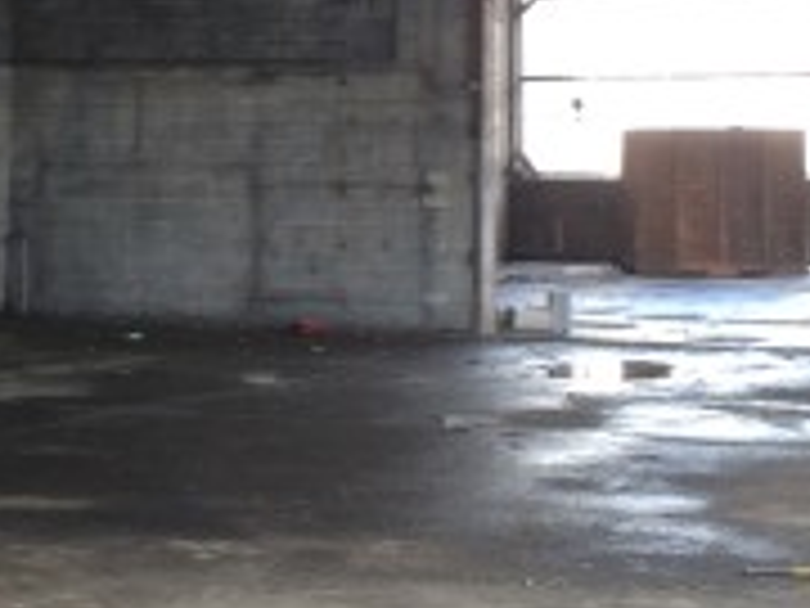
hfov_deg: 19.4
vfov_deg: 14.7
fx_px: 2340
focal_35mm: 100
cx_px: 158
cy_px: 169
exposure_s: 1/60
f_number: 2.2
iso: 40
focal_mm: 4.15
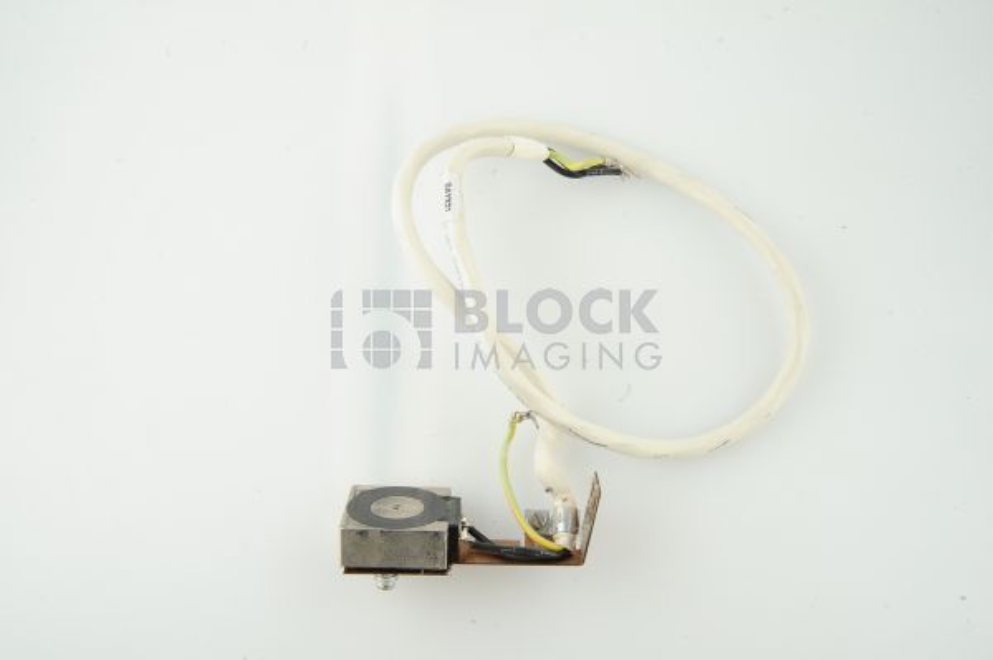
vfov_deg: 31.8
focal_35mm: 42
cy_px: 330
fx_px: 1158
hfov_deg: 46.4
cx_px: 496
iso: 1600
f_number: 14
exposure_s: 1/125
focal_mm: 42
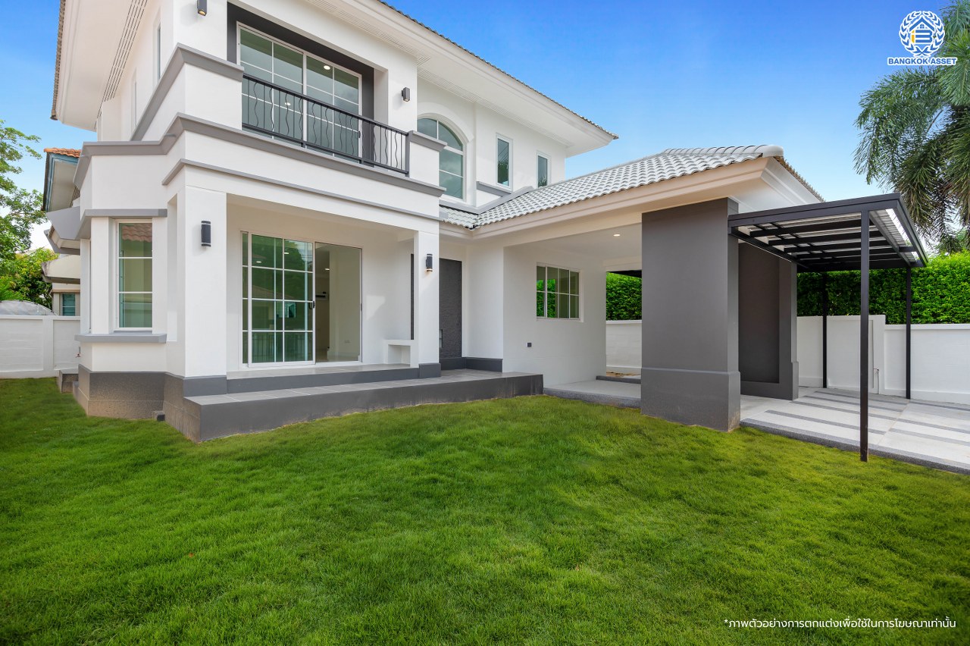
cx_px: 485
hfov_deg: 96.8
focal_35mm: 16
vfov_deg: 73.7
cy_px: 323
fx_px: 431
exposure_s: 1/320
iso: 100
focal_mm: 16
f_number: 5.6
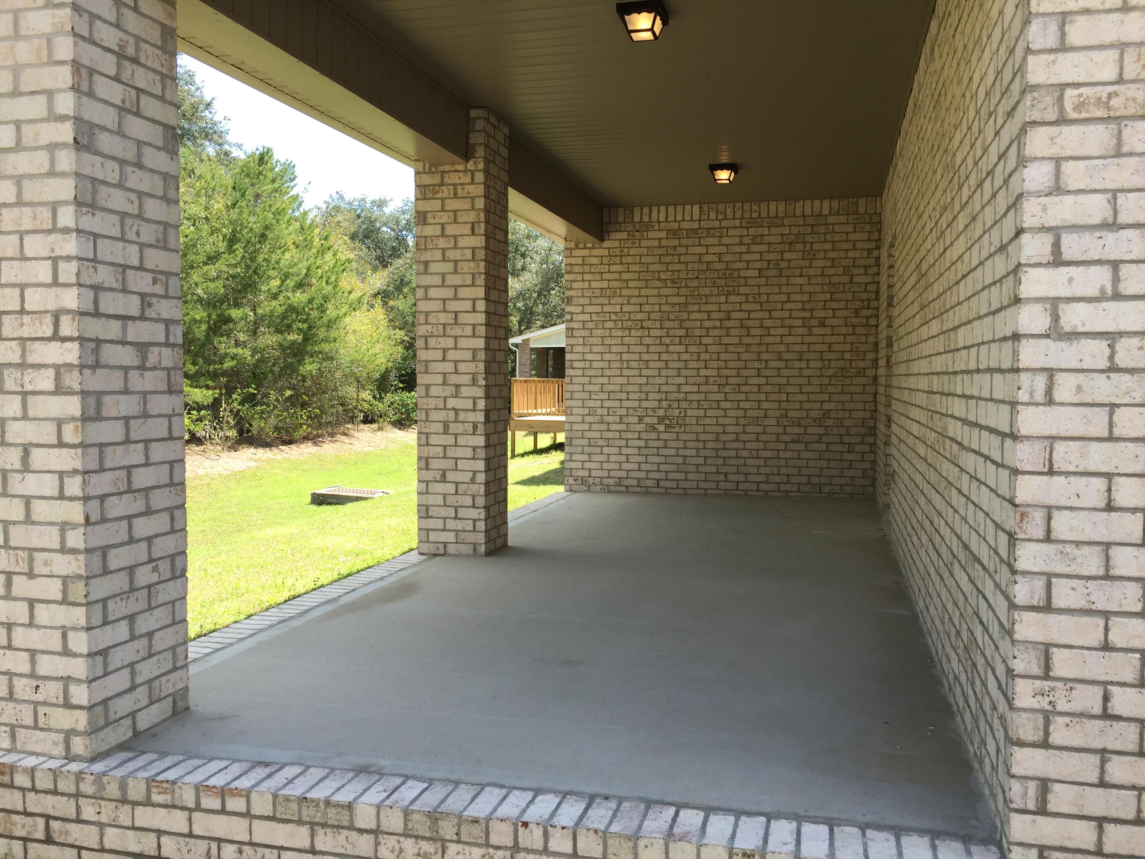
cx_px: 572
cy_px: 430
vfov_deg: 48.2
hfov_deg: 61.7
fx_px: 959
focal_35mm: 29
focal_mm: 4.15
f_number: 2.2
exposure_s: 1/395
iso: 32
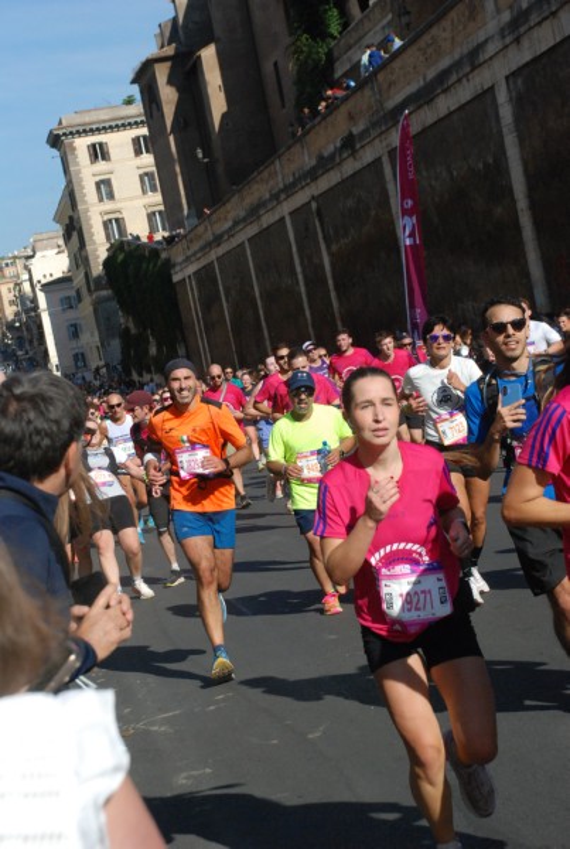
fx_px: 1843
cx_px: 285
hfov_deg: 17.6
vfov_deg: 25.9
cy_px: 424
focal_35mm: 78
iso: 1000
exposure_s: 1/2000
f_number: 8
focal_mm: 52
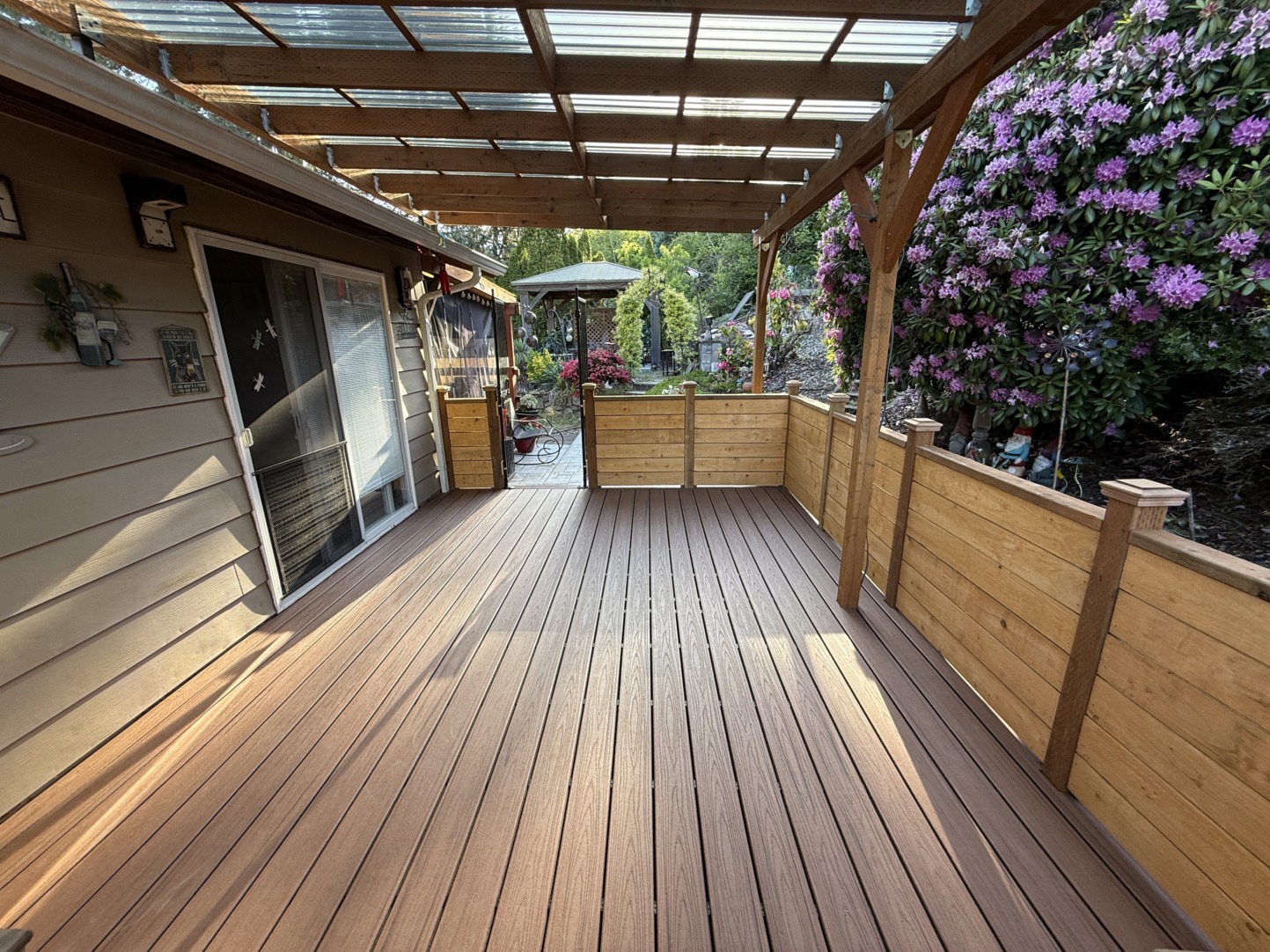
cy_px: 476
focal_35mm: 14
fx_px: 514
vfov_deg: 85.7
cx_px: 635
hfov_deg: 102.1
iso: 50
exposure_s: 1/99
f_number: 2.2
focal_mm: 2.22
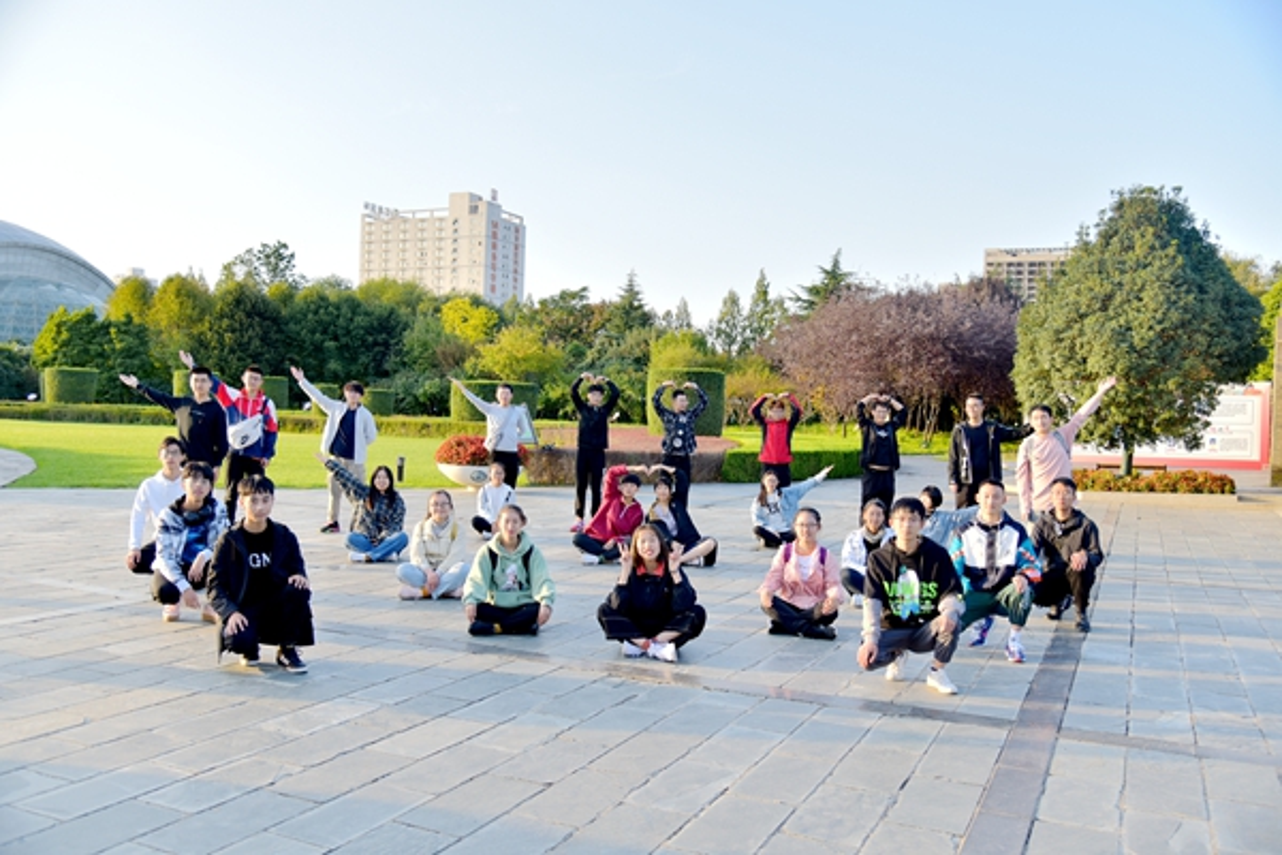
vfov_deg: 43.6
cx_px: 641
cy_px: 428
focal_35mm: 30
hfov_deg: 61.9
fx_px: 1068
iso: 90
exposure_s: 1/160
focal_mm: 30
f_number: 4
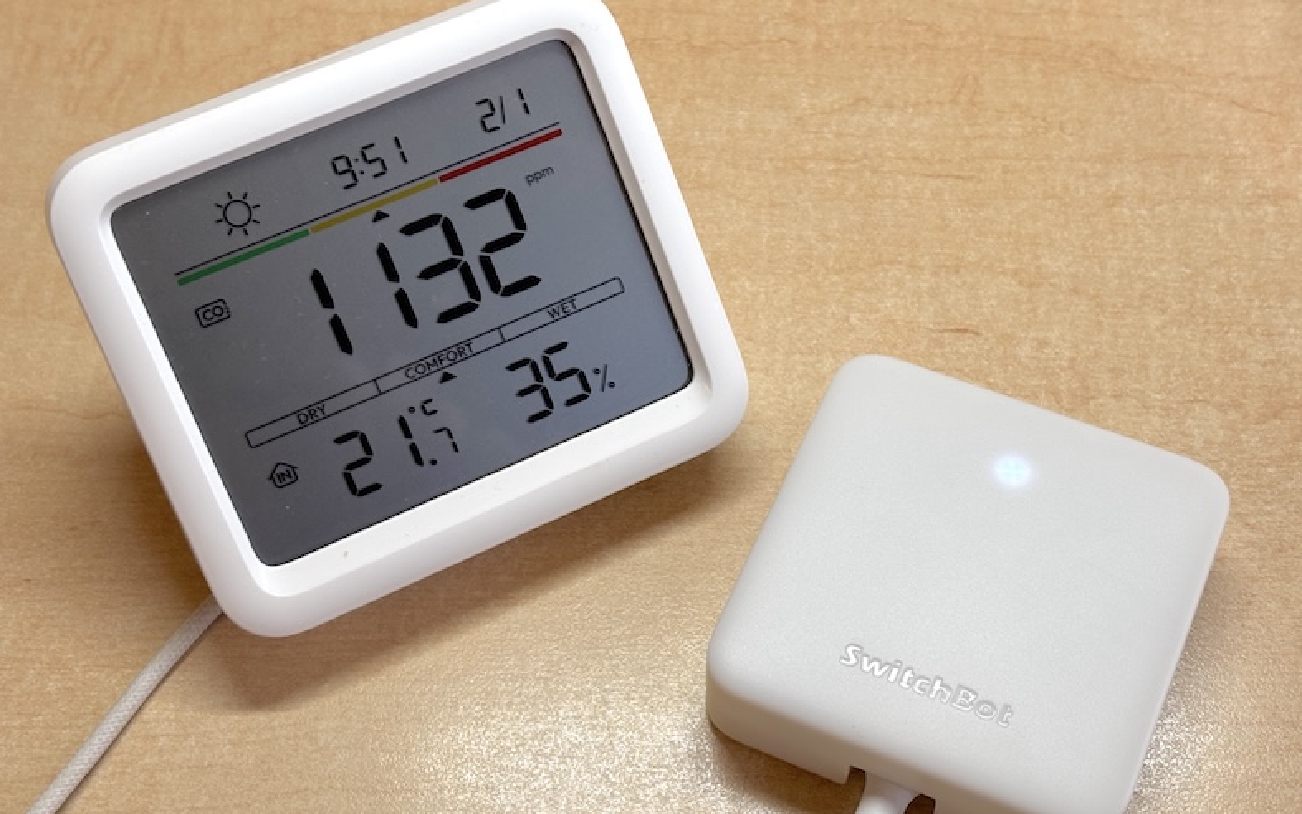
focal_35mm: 56
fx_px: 1987
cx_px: 653
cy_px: 438
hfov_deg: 36.3
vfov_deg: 23.1
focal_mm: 5.96
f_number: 1.6
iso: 32
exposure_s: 1/121
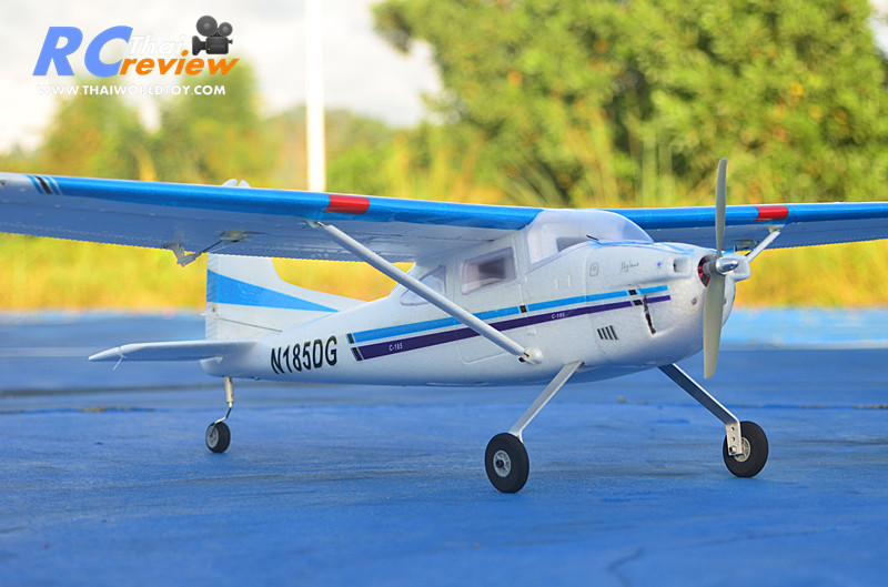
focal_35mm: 120
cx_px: 444
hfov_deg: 17.1
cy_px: 294
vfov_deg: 11.4
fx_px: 2952
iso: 100
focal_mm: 80
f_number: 5.6
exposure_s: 1/125
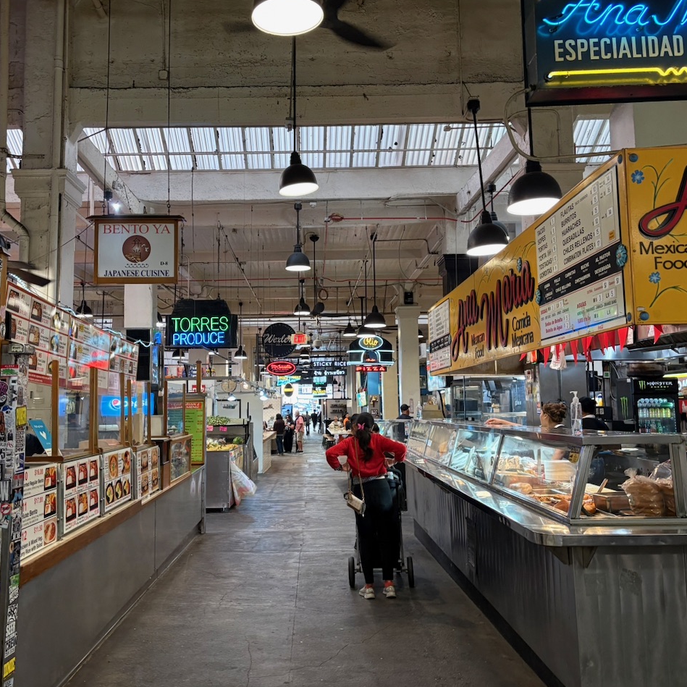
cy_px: 341
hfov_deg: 52.4
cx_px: 297
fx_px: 696
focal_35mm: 31
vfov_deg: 52.5
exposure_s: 1/60
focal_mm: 5.96
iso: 200
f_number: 1.6
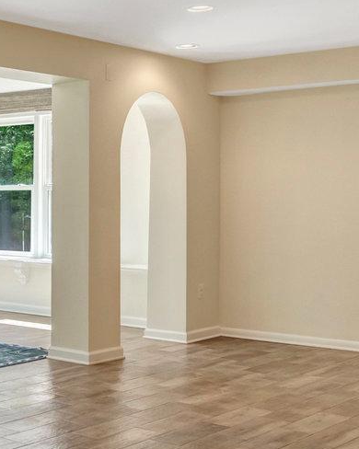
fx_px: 837
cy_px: 199
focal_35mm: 63
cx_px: -53
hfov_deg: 22.6
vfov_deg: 30.0
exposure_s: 1/60
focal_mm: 16
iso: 1250
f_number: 8
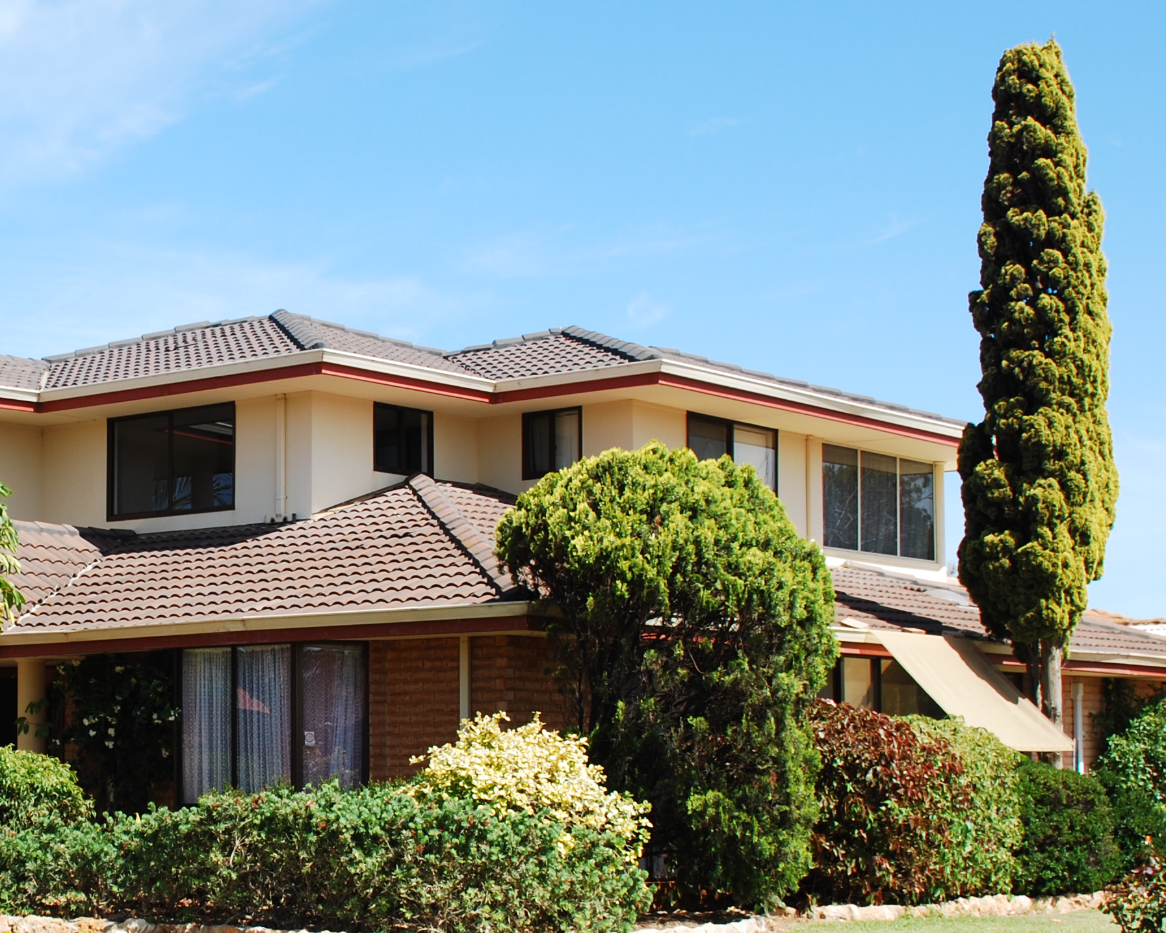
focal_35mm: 73
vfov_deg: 20.9
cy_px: 625
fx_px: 2519
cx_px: 140
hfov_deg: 25.3
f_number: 7.1
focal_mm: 24
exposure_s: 1/200
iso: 100
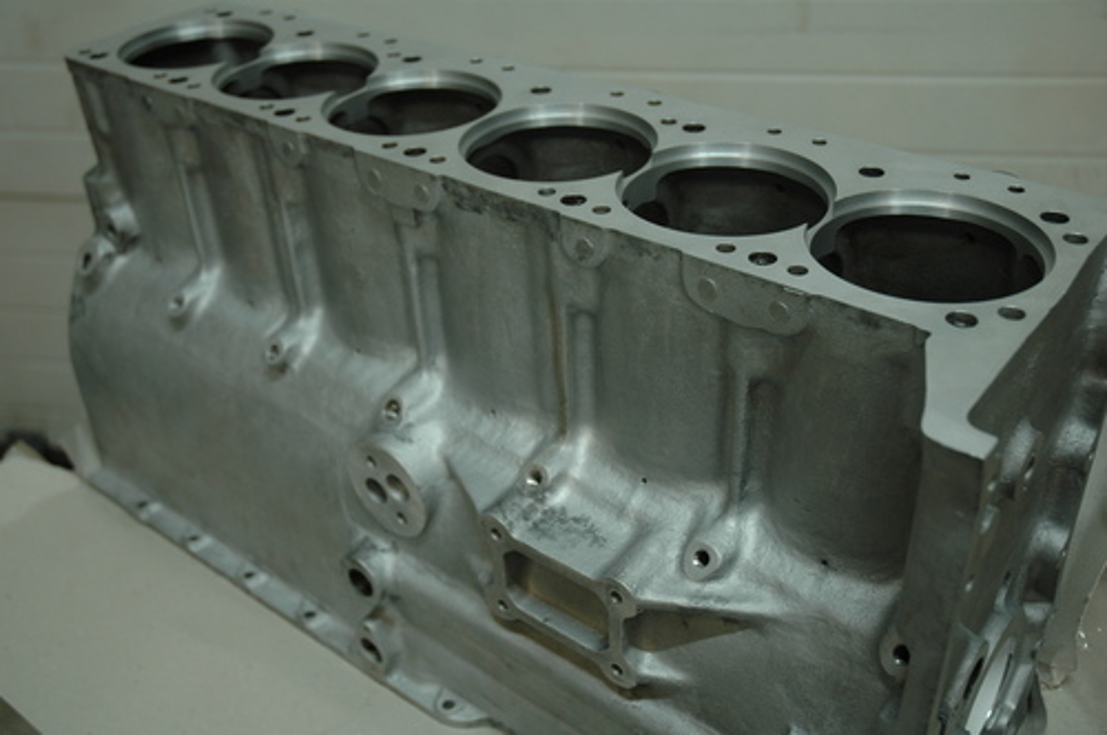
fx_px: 1152
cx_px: 554
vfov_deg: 35.4
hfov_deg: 51.3
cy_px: 368
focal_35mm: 38
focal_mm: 25
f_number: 3.8
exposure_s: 1/30
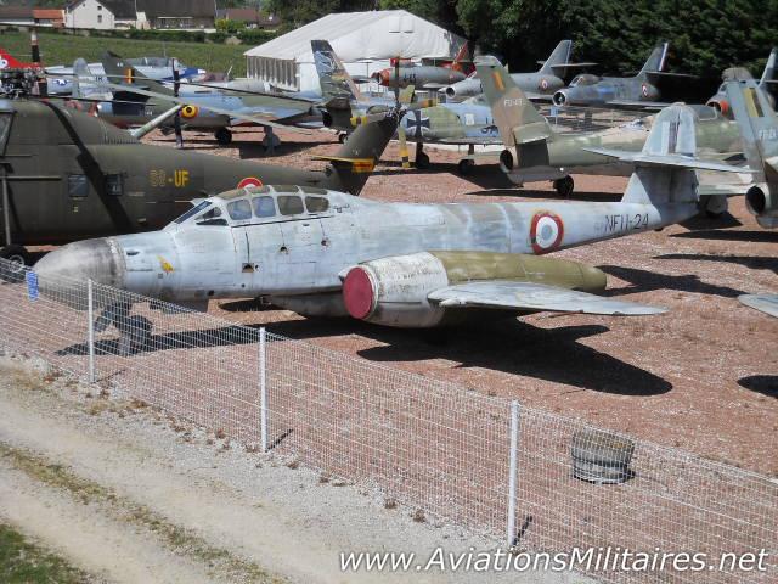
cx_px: 389
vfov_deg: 22.3
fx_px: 1483
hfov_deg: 29.4
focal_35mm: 66
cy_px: 292
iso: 80
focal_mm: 10.84
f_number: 7.1
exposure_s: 1/320
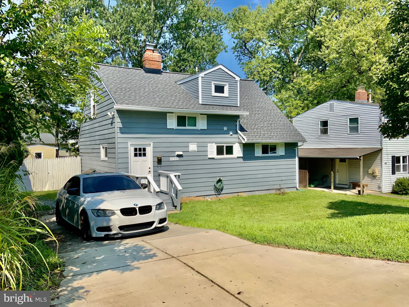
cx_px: 204
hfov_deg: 61.7
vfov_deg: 48.2
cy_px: 154
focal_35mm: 29
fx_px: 343
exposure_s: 1/2801
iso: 20
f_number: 1.8
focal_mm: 3
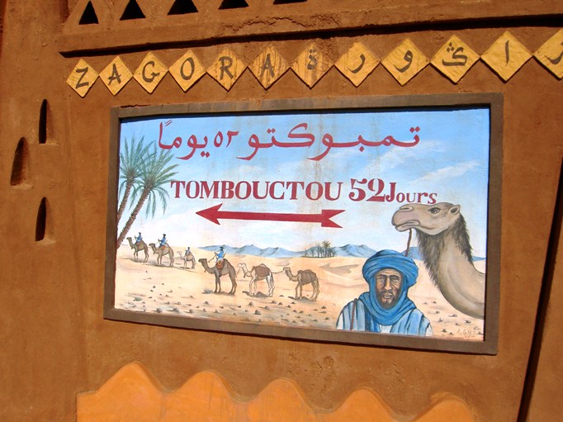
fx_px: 553
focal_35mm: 34
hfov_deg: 54.0
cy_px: 211
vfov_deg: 41.8
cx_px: 282
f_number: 4.7
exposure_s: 1/1600
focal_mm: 5.6
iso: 50
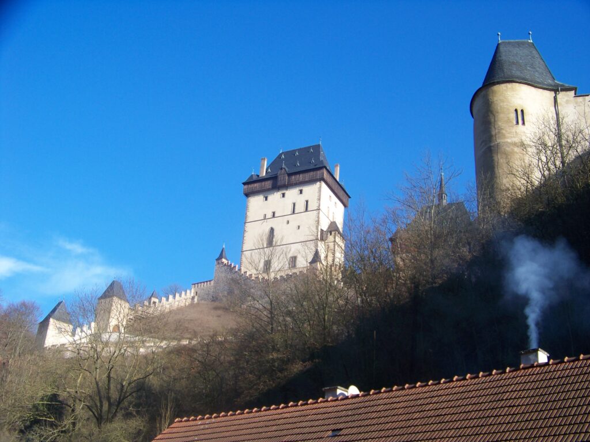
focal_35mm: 43
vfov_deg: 33.6
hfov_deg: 43.9
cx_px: 295
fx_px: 733
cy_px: 221
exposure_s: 1/500
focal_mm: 6.75
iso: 64
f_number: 2.8
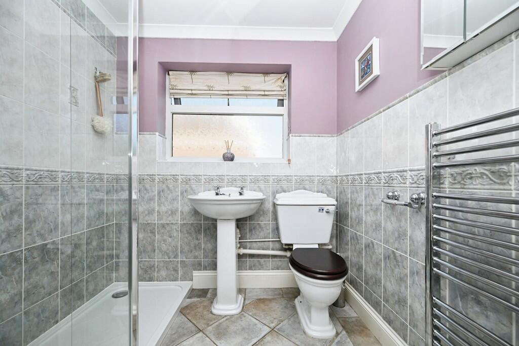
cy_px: 173
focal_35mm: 14
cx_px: 260
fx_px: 202
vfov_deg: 81.2
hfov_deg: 104.2
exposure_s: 1/125
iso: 100
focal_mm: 14
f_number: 5.6
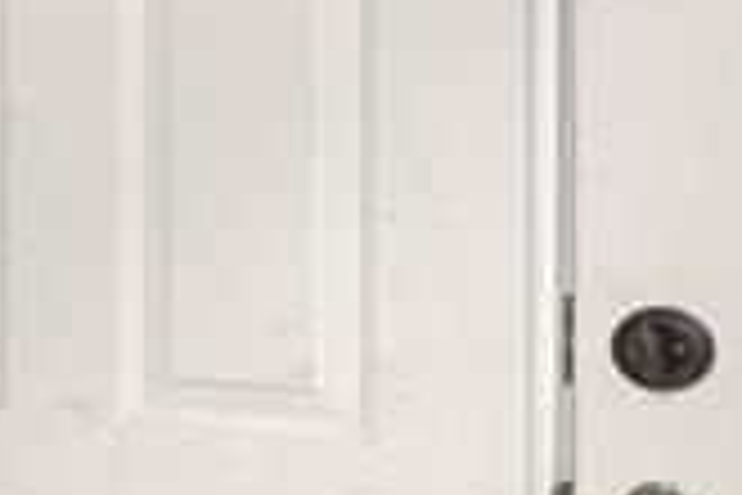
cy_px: 216
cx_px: -1511
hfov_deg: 11.3
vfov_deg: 13.8
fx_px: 2040
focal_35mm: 99
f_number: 8
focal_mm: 16
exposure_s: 1
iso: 640
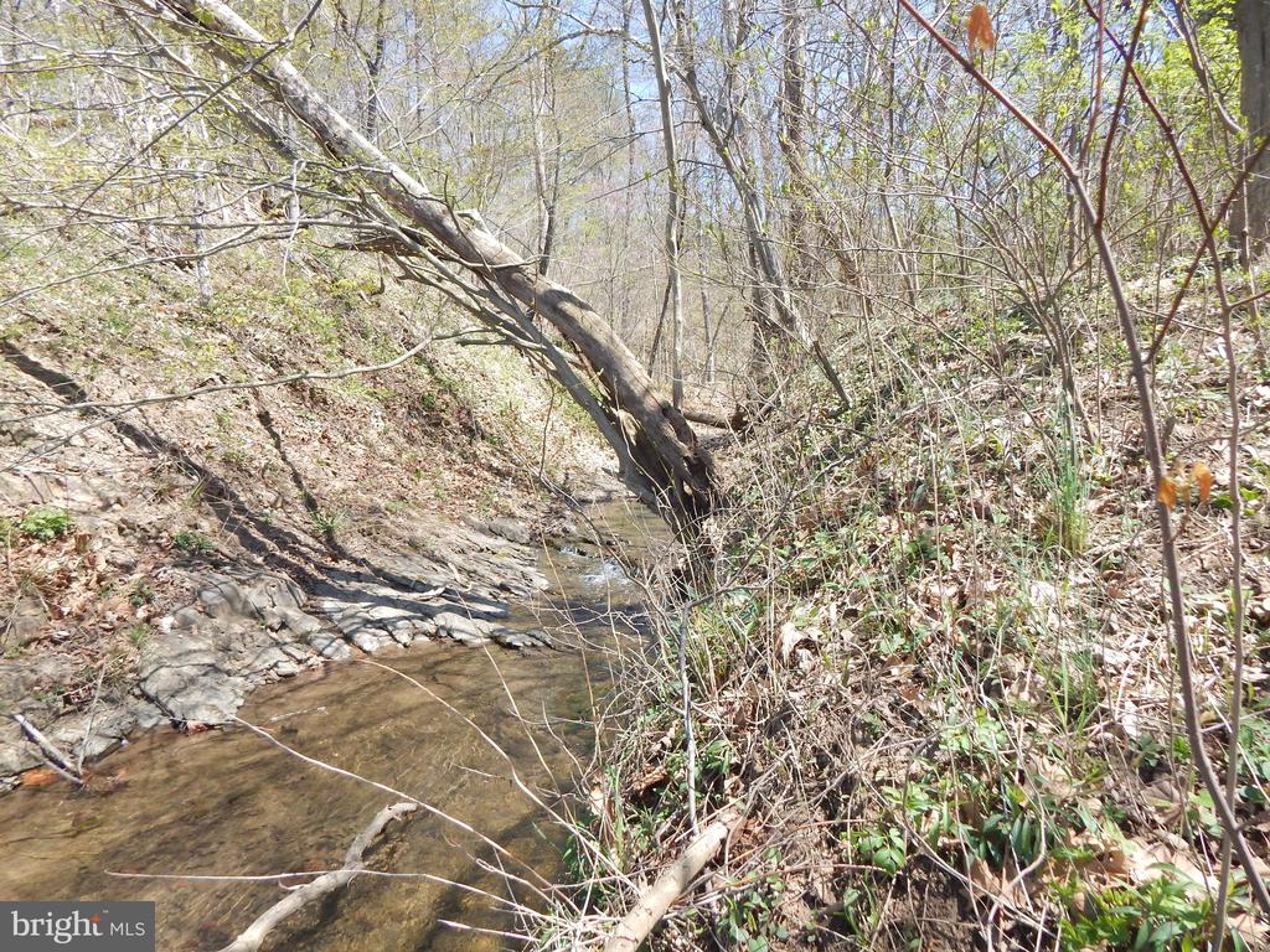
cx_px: 635
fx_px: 807
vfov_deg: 61.1
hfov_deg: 76.4
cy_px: 476
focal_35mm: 22
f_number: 3
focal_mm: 4
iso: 125
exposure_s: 1/400
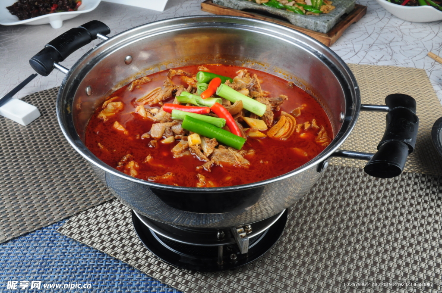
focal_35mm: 33
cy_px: 146
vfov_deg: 39.9
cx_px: 221
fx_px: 405
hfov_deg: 57.3
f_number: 20
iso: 800
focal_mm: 22
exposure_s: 1/125
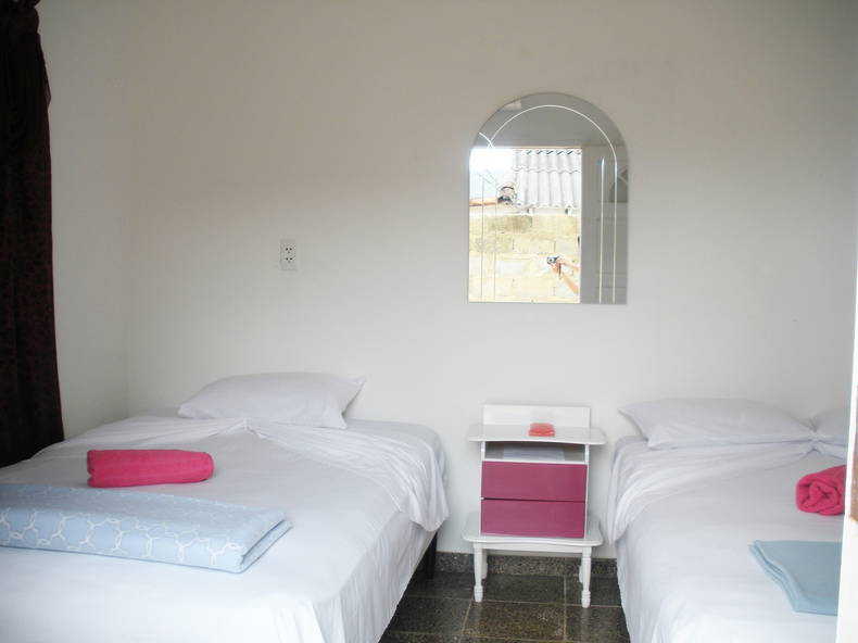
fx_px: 867
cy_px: 322
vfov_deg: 40.7
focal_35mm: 35
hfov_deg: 52.6
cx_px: 429
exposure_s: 1/69.1
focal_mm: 6.3
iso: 64
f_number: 3.5
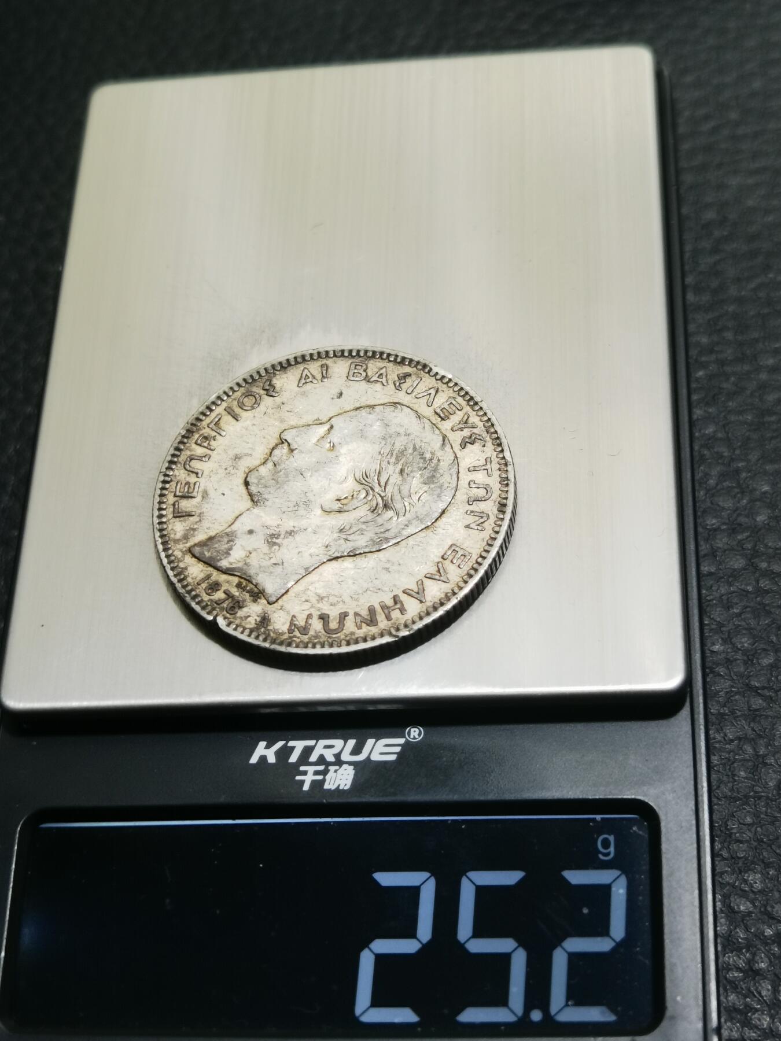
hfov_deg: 26.1
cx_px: 390
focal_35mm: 56
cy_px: 520
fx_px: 1685
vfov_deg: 34.3
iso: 100
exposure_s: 1/100
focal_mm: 6.67
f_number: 1.9
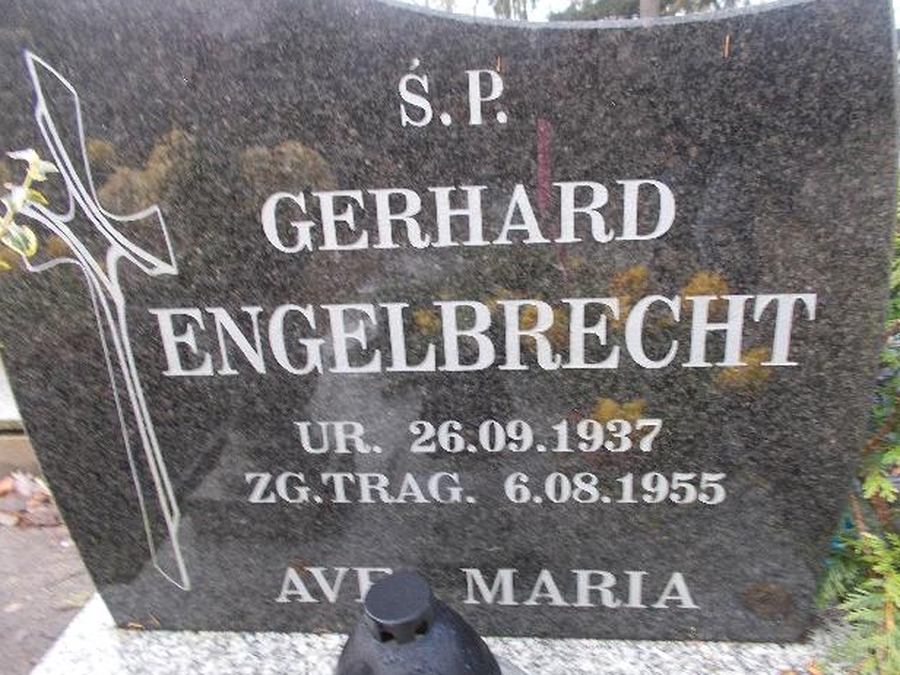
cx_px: 465
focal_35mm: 27
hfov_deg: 65.3
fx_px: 702
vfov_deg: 51.4
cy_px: 335
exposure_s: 1/25
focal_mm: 4.6
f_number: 3.2
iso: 125
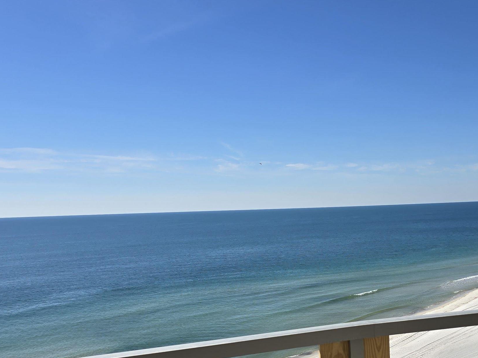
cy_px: 263
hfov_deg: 42.7
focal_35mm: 43
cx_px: 347
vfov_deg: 33.0
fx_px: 594
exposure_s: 1/1369
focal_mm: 6.3
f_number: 1.7
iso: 12
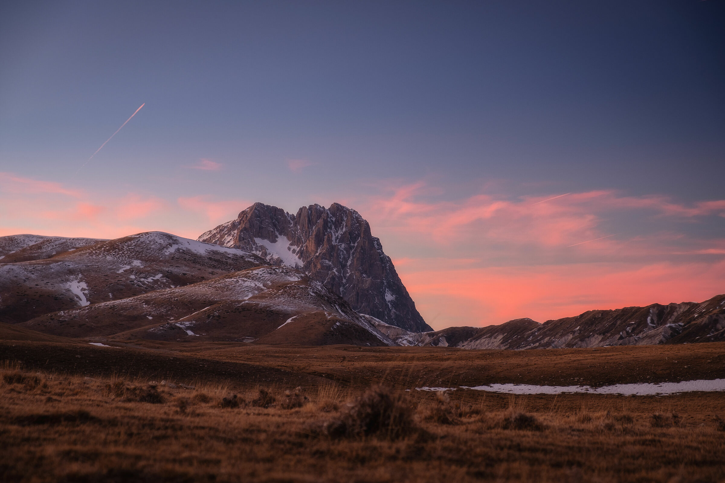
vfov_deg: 16.5
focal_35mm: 83
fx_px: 1671
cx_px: 362
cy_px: 242
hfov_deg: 24.5
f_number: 5.6
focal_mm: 55
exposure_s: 1
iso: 200
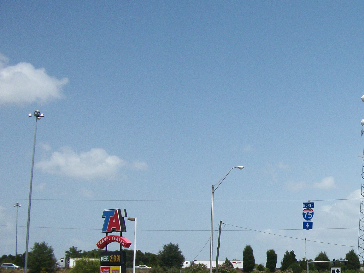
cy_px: 204
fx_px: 715
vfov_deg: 21.4
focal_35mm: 68
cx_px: 378
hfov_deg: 26.7
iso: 80
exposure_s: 1/200
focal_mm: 5.7
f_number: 8.8
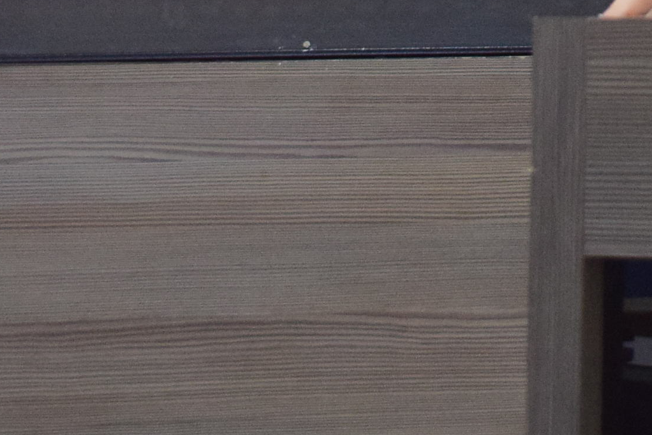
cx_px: 955
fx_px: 13748
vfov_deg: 1.8
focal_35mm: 759
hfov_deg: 2.7
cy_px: -406
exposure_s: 1/80
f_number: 5.6
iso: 1600
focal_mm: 125
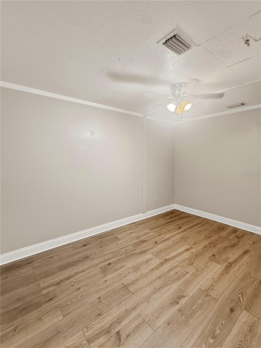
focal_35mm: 14
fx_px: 141
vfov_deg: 102.1
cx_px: 130
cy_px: 174
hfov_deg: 85.7
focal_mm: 2.2
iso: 320
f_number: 2.2
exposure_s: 1/120
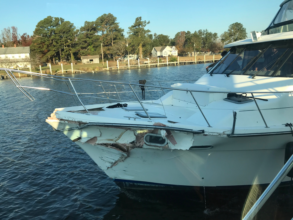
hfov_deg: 63.4
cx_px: 146
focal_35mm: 28
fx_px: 237
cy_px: 110
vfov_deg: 49.7
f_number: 1.8
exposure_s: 1/818
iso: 20
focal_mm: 3.99
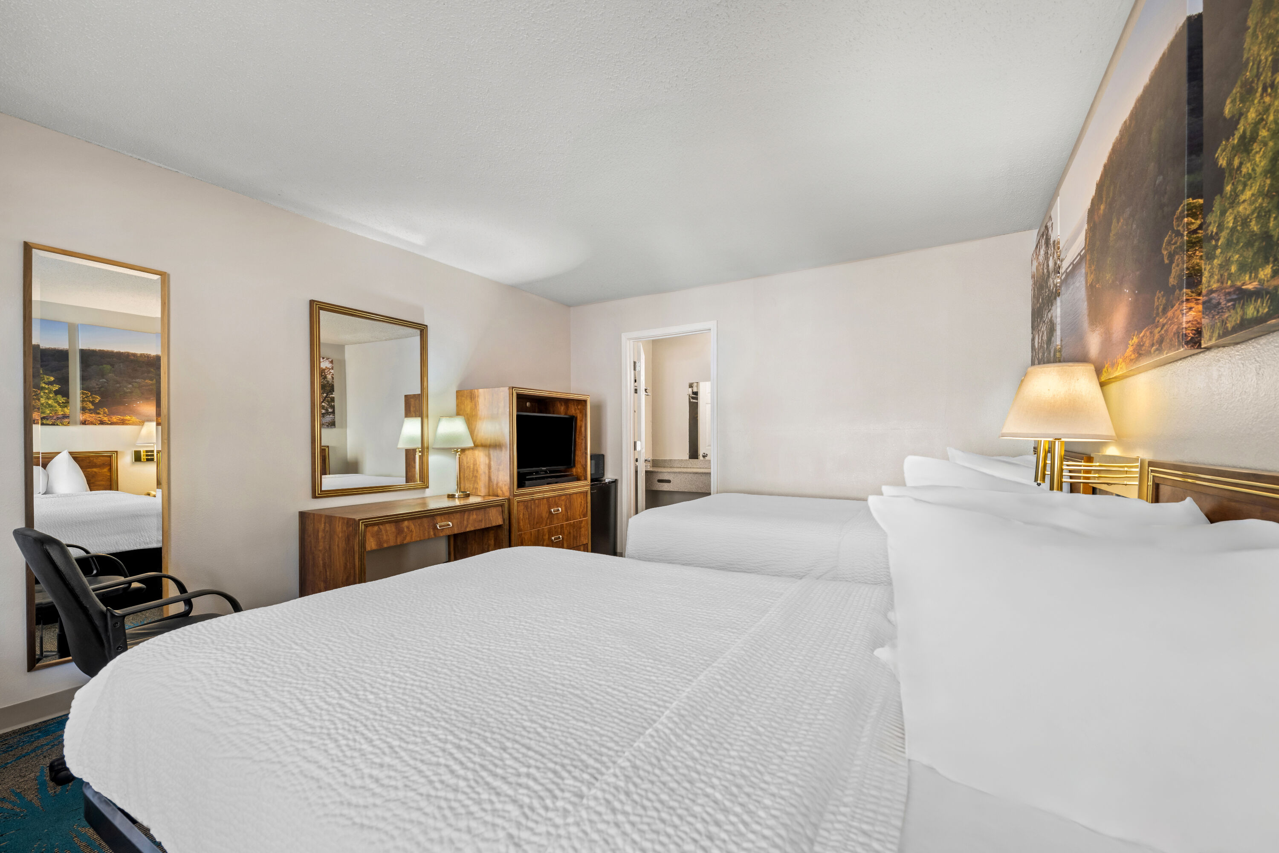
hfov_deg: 100.4
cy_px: 426
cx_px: 640
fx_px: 533
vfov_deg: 77.3
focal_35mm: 15
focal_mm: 15
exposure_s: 1/1.25
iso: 320
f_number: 8
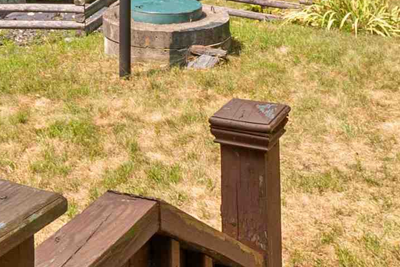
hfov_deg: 28.3
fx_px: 789
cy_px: -26
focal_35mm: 71
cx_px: 142
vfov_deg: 18.5
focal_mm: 8
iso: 200
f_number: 4.5
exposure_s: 1/320
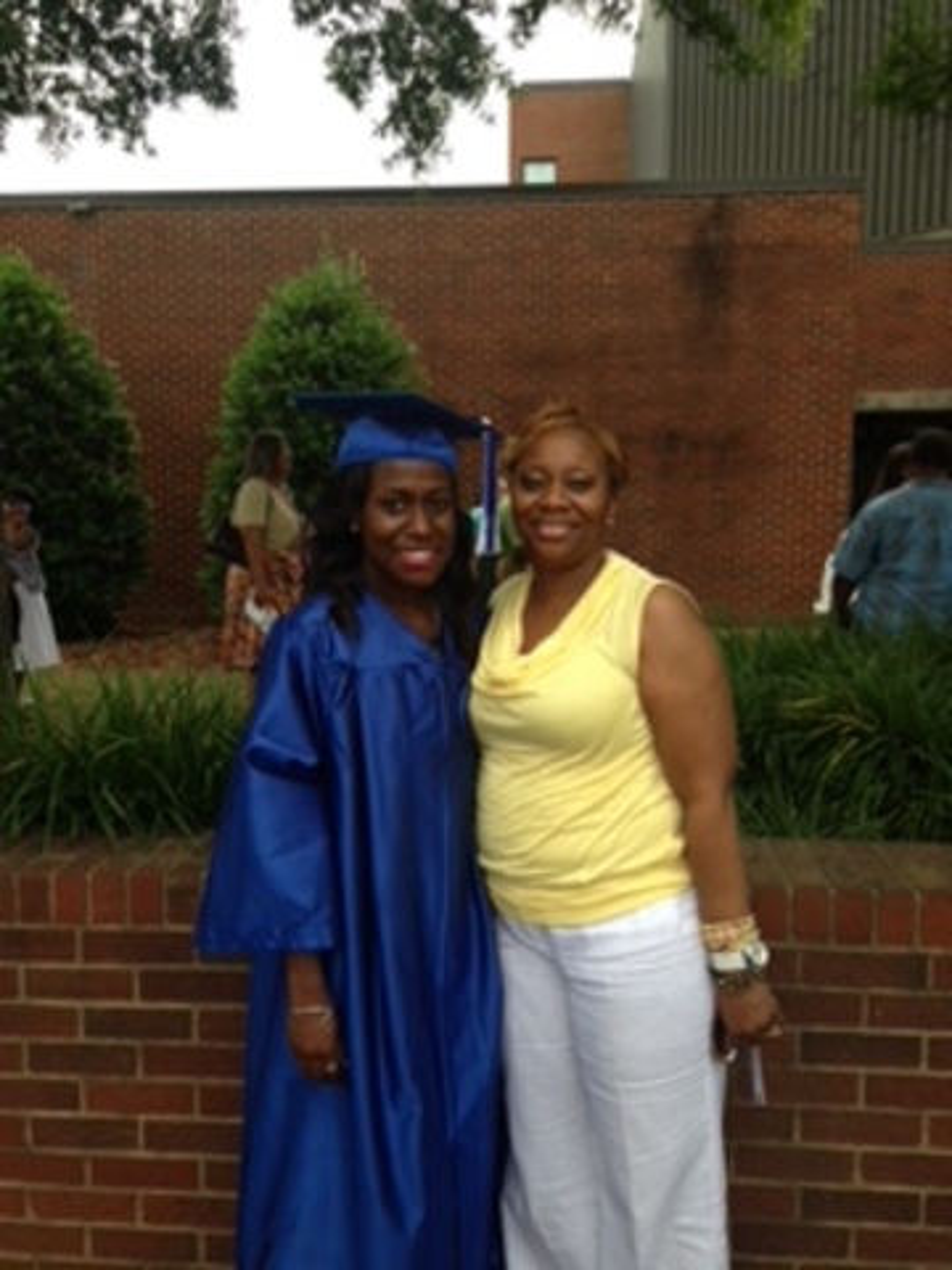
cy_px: 635
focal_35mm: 33
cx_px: 476
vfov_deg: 55.4
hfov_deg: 42.9
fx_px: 1210
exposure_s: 1/435
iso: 50
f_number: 2.4
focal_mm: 4.12
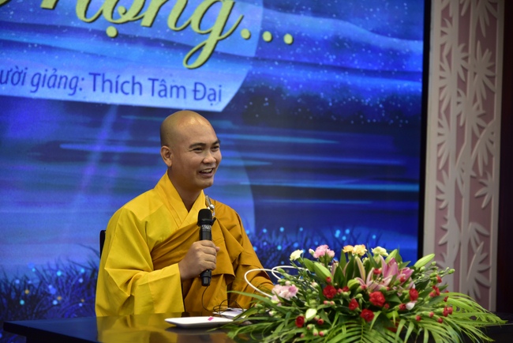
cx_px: 256
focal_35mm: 85
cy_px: 172
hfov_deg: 23.9
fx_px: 1212
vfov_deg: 16.1
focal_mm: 85
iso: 1000
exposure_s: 1/50
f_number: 4
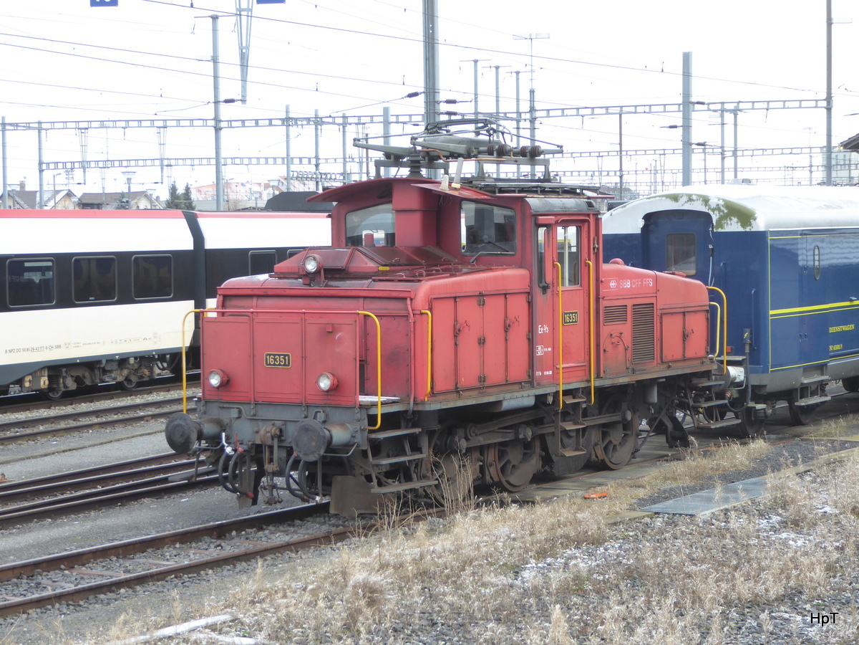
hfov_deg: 23.0
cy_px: 322
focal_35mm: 85
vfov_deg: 17.4
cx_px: 430
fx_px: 2109
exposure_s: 1/60
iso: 125
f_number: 4.7
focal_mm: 14.1
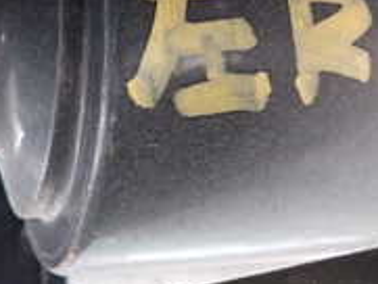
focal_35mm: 83
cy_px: -36
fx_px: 907
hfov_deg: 23.5
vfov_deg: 17.2
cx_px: 213
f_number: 2
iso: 800
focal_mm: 4.5
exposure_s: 1/25
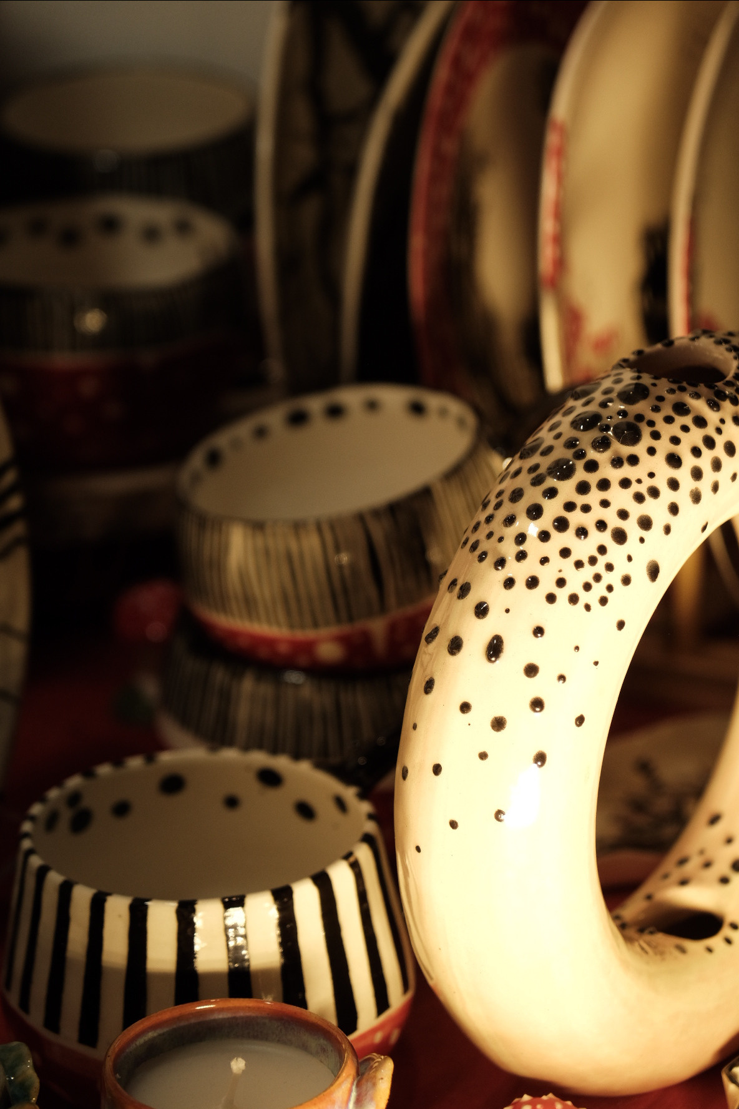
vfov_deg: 17.1
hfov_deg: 11.4
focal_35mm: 120
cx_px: 370
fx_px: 3695
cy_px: 554
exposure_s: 1/500
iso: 1000
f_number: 4
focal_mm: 80
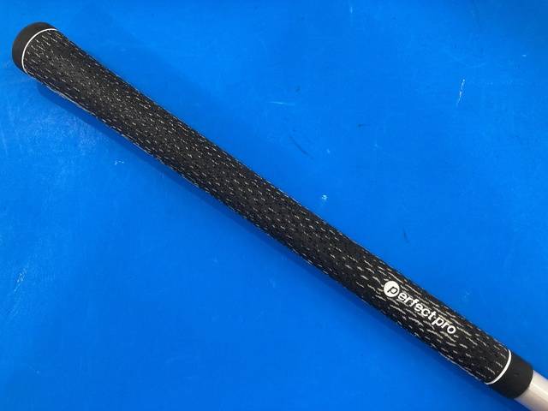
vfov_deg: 49.7
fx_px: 443
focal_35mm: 28
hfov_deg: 63.4
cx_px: 274
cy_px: 206
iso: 64
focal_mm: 3.99
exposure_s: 1/50
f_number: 1.8
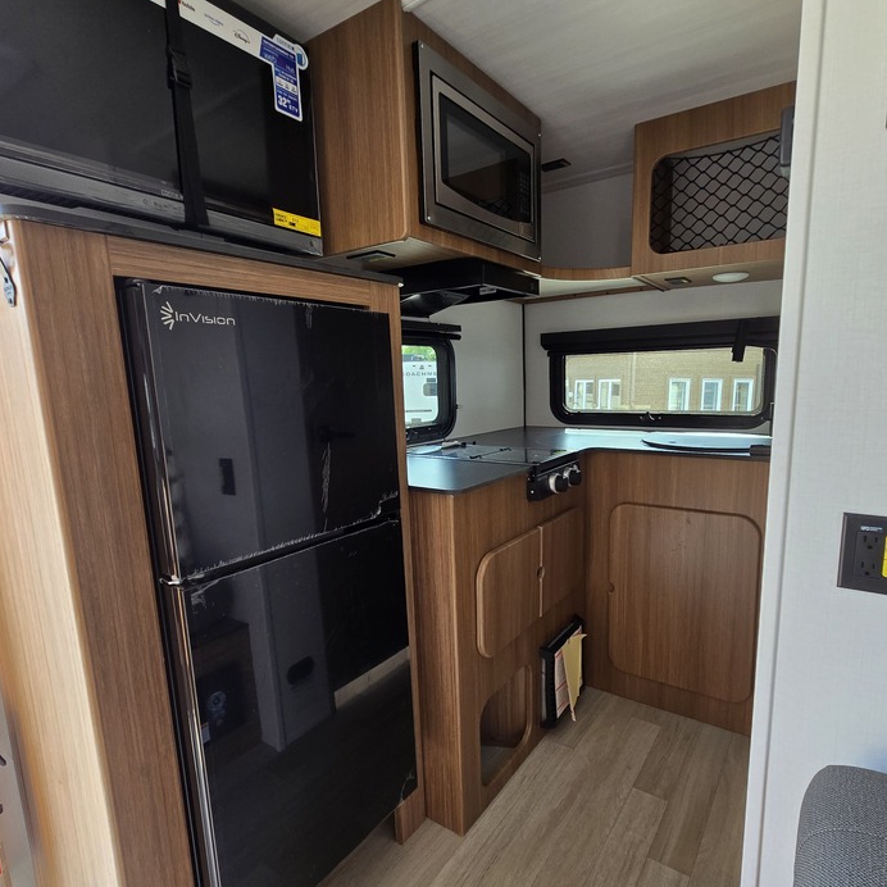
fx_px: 493
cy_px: 456
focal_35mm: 17
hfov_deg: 83.9
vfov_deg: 83.9
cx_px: 473
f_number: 2.2
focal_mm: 2.2
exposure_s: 1/100
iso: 100
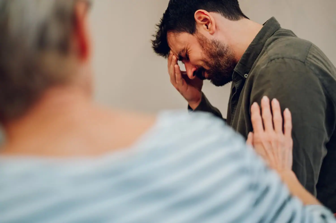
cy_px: 112
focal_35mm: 50
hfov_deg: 39.6
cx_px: 168
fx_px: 466
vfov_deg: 27.0
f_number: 1.8
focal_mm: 50
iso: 320
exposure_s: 1/200
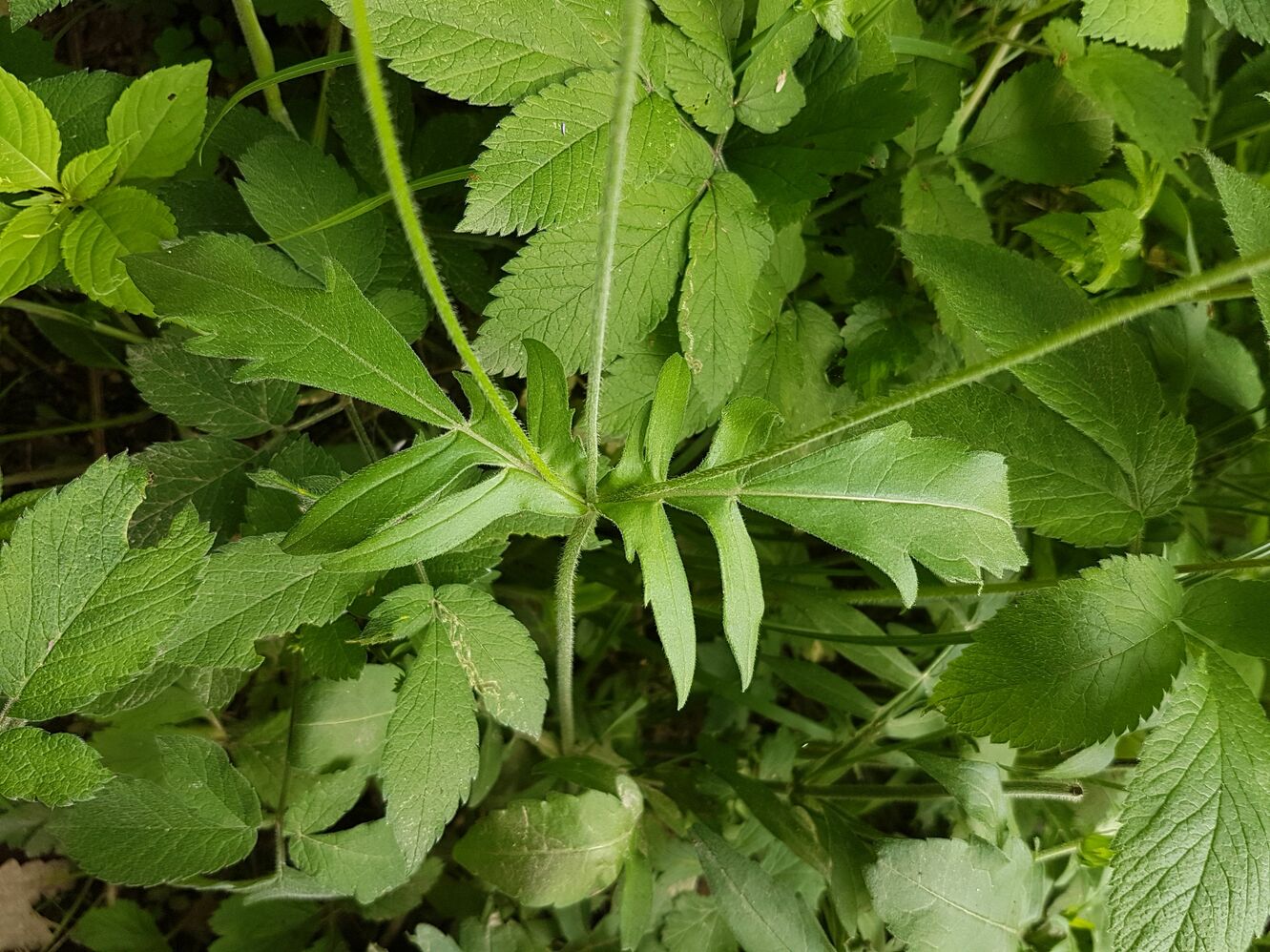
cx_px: 635
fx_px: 954
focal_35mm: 26
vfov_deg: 53.1
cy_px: 476
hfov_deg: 67.3
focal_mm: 4.2
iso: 40
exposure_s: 1/192
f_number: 1.7
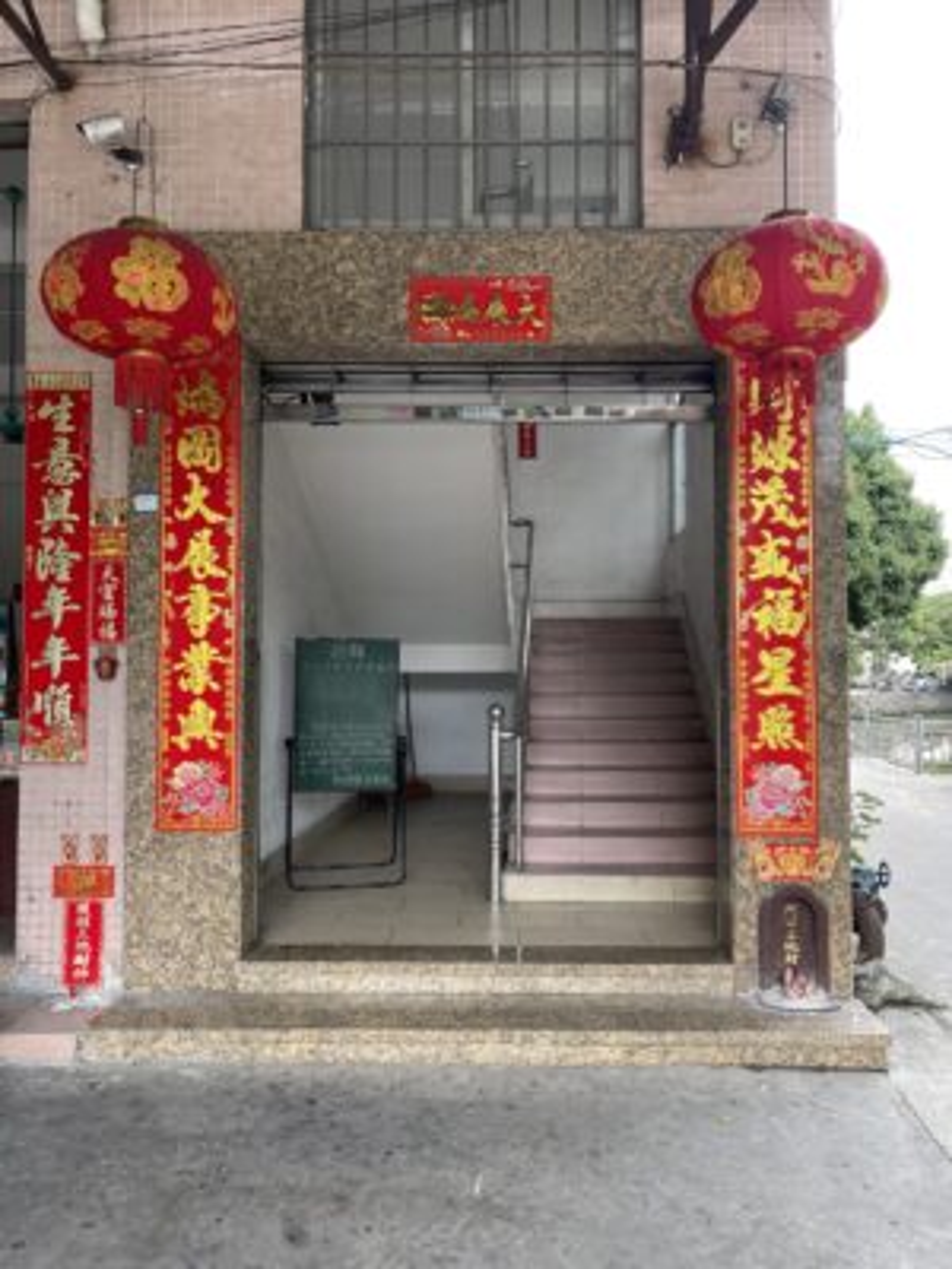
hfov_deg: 53.1
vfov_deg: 67.3
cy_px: 634
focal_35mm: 26
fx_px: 953
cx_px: 476
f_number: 1.6
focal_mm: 5.1
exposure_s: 1/121
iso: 40
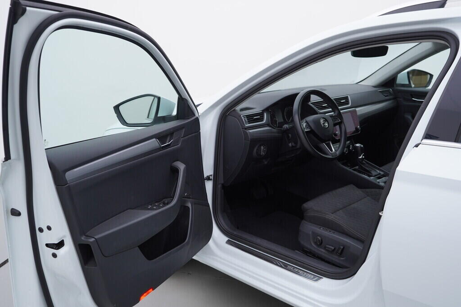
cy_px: 154
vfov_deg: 36.9
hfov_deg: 53.1
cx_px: 230
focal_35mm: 36
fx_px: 461
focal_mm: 24
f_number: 4
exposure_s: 1/80
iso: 125
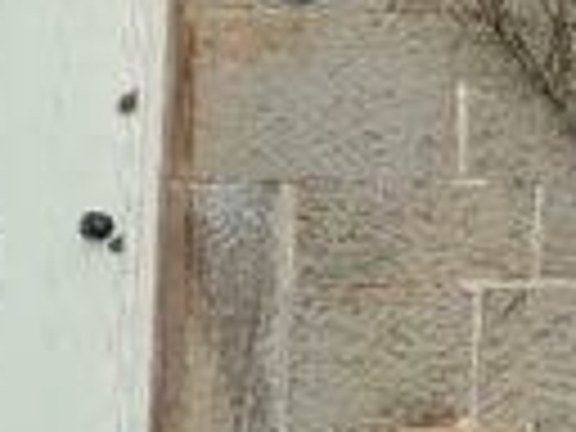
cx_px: 752
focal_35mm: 142
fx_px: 2363
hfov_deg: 13.4
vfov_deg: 10.2
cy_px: -160
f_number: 1.8
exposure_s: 1/421
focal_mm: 4
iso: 40
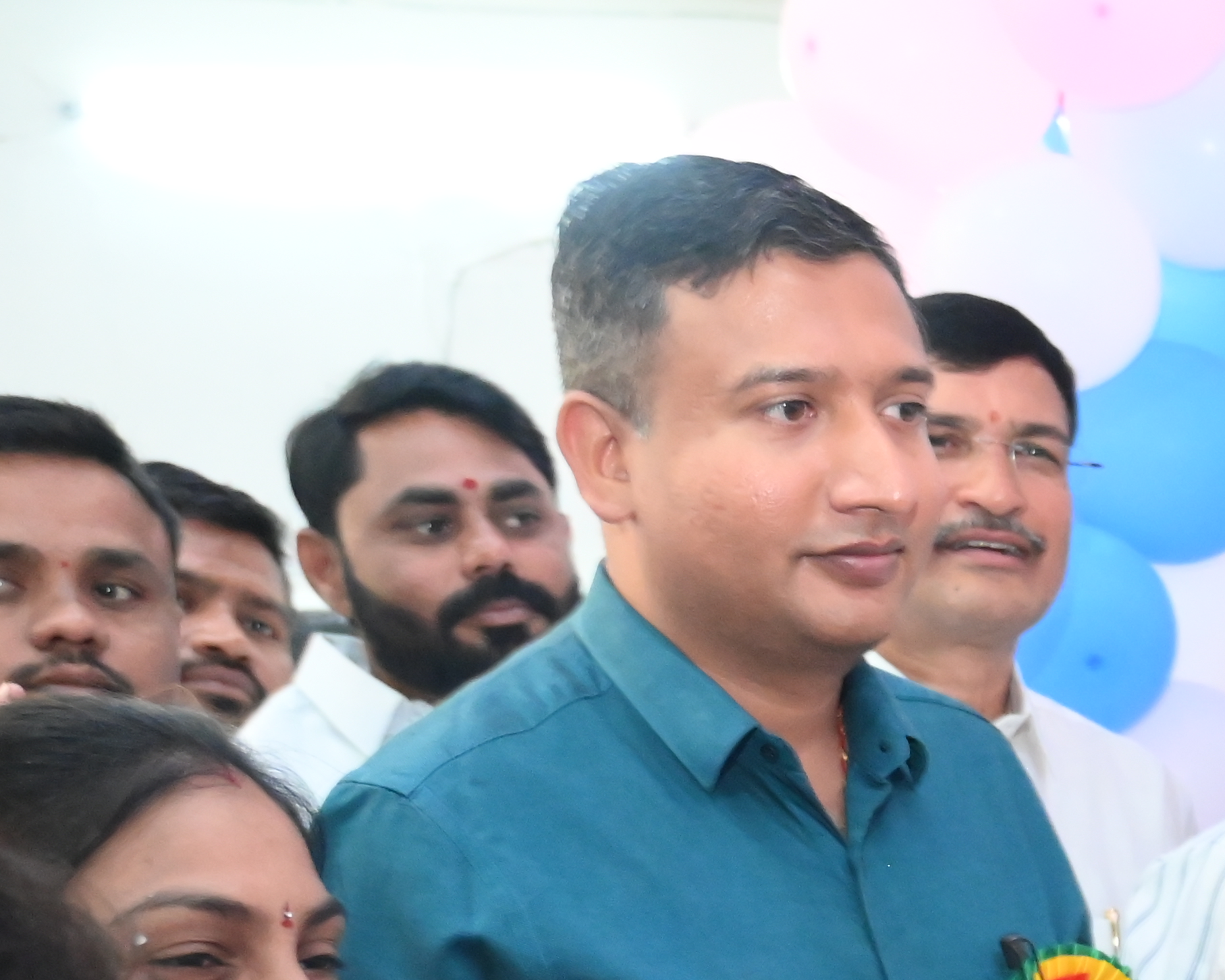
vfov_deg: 19.2
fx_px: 2719
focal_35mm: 75
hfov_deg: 22.2
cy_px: 1191
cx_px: 1682
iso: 6400
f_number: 4
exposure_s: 1/125
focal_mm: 24
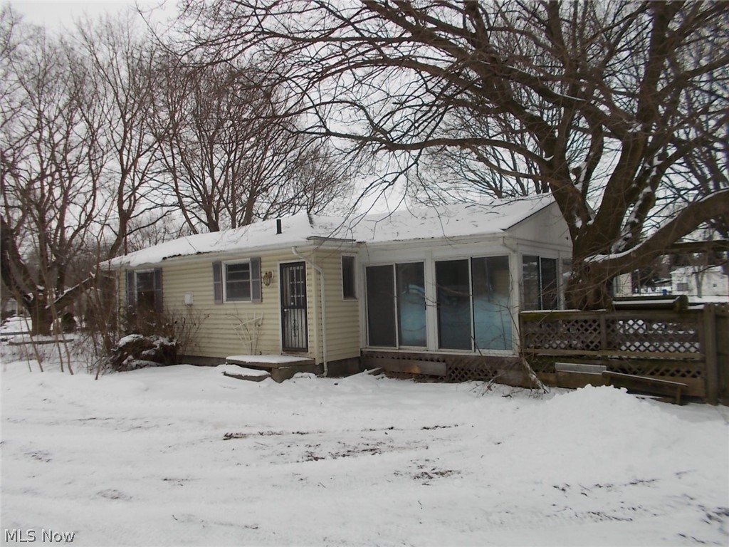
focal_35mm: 26
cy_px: 274
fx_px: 548
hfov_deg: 67.3
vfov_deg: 53.1
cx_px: 364
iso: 80
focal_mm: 4.6
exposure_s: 1/160
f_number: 3.2
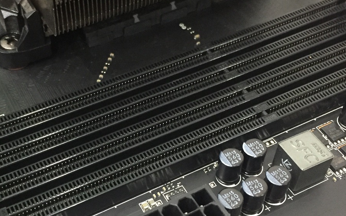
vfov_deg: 23.1
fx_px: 528
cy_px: 124
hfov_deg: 36.1
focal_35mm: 56
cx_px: 128
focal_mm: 4.15
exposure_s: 1/17
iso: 320
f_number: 2.2
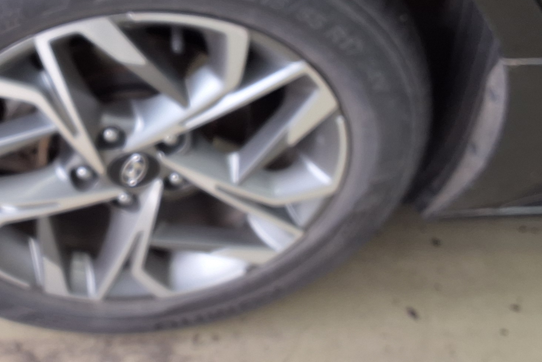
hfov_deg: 29.8
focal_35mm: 65
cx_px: 71
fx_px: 979
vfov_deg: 20.8
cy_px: 110
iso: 40
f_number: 1.9
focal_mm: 2.91
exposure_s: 1/120
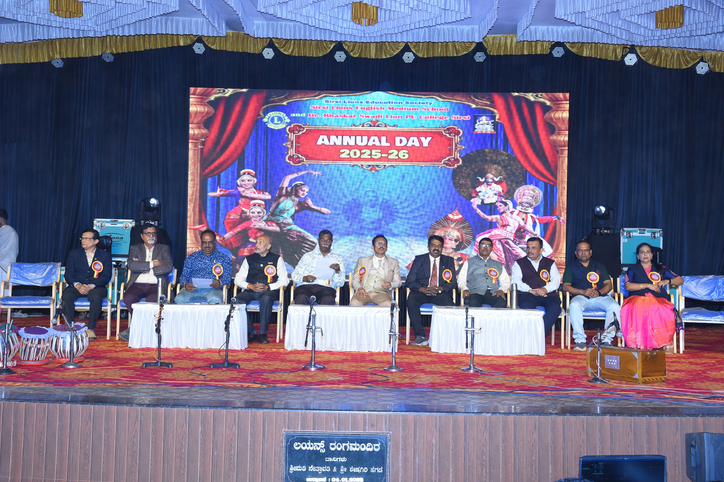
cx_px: 362
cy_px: 241
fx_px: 925
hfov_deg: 42.7
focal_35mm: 46
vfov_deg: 29.2
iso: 1250
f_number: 8
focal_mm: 46
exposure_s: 1/200
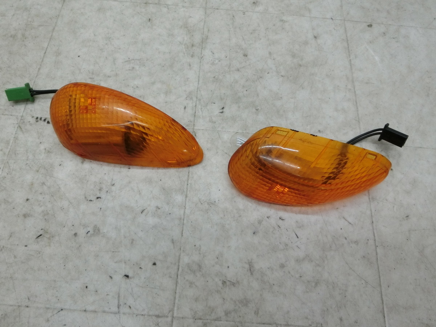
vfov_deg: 54.9
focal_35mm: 25
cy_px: 164
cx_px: 218
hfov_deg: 69.4
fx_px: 315
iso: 250
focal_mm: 4.5
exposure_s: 1/125
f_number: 3.5
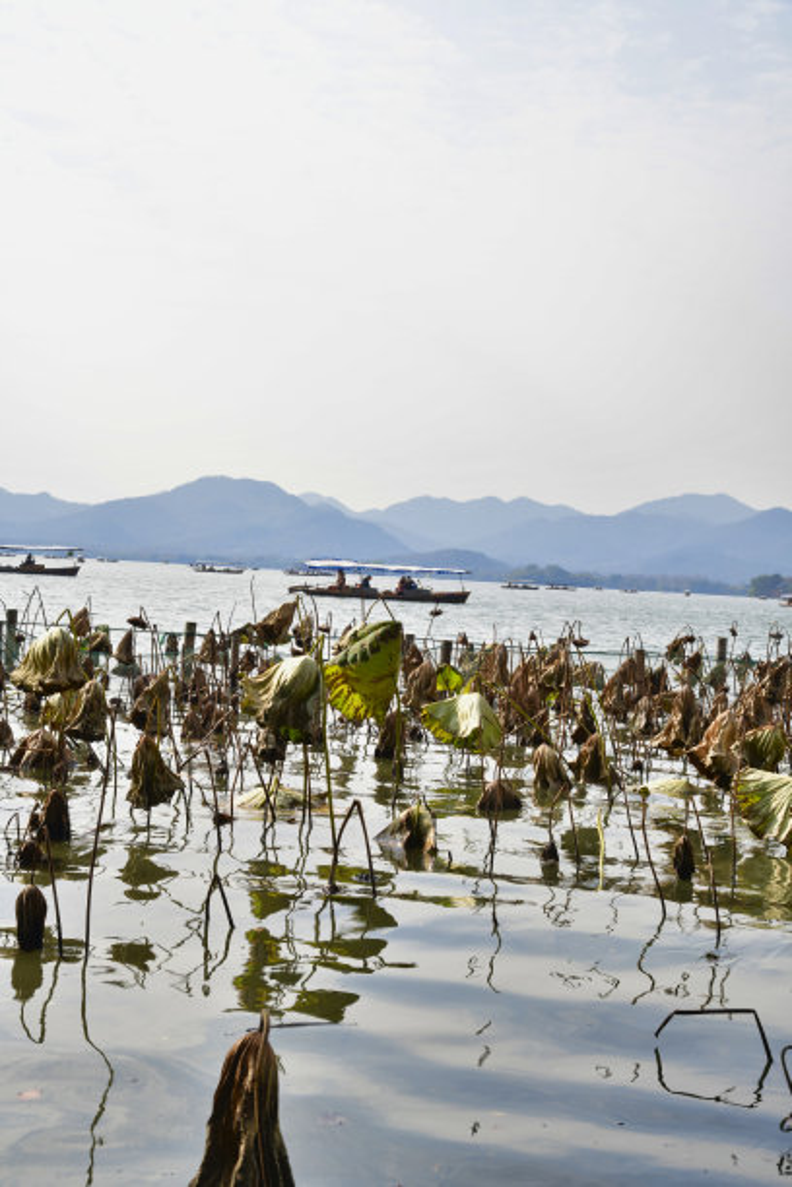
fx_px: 1815
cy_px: 594
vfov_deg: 36.2
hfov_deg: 24.6
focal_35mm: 55
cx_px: 396
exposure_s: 1/60
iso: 100
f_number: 13
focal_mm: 55
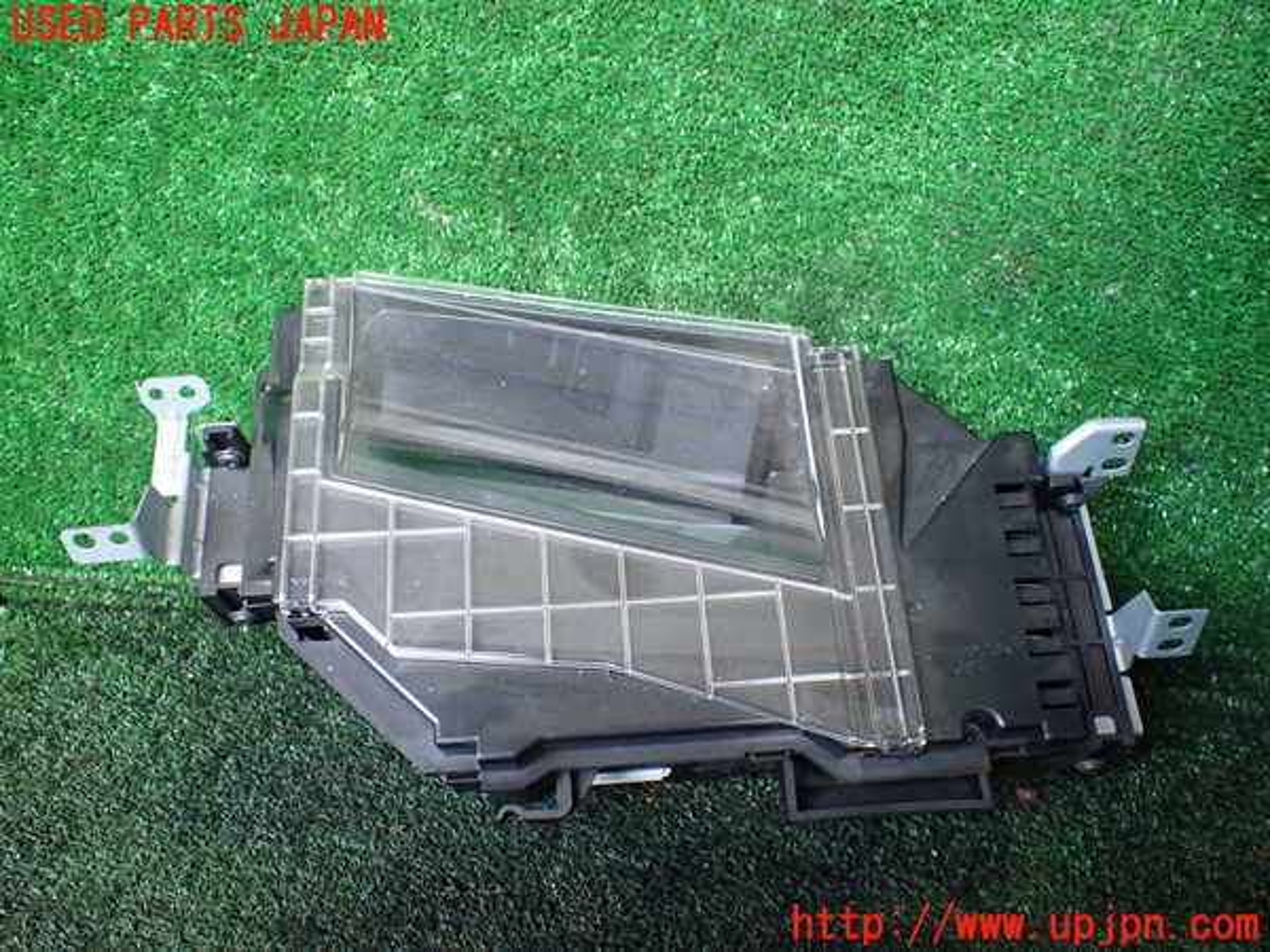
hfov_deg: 60.0
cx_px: 635
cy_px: 476
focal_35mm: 30
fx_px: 1101
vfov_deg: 46.8
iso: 640
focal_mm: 5.4
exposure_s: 1/125
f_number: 2.3
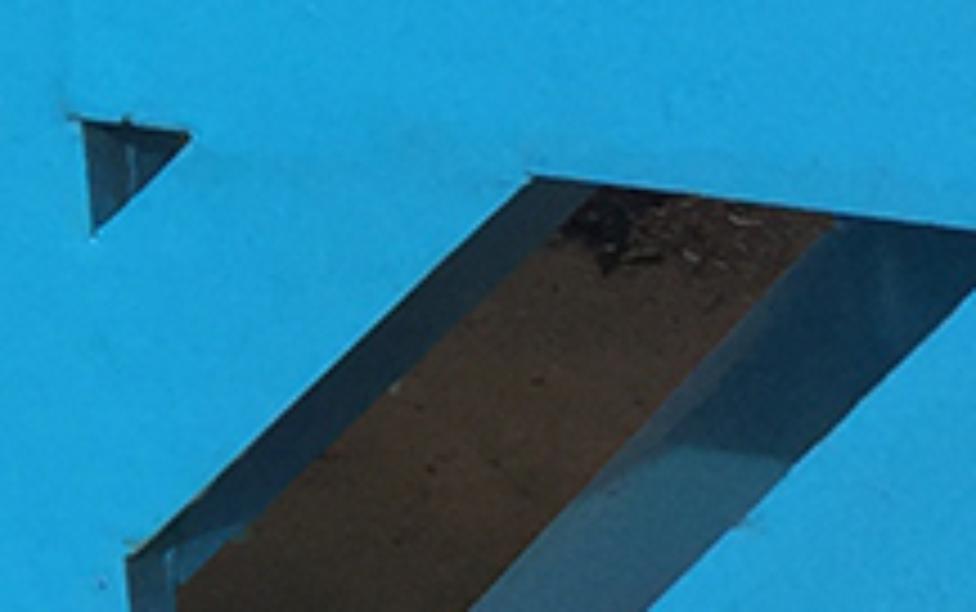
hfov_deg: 9.3
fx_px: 5643
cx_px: -877
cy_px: -317
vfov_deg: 6.1
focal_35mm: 212
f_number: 2.2
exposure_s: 1/1721
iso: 32
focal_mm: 4.15
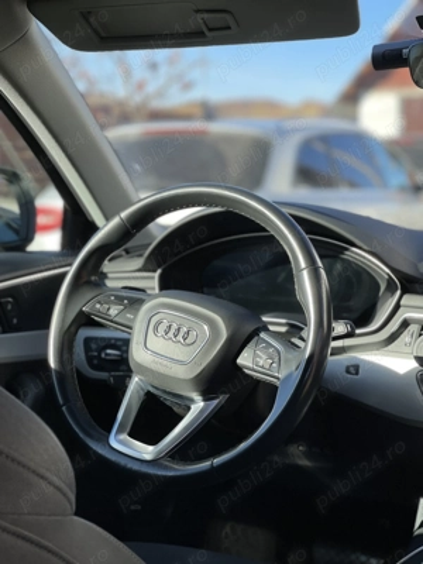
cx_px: 212
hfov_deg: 22.9
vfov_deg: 30.3
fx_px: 1043
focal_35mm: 64
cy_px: 282
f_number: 2.2
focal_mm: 7.5
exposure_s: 1/192
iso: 25
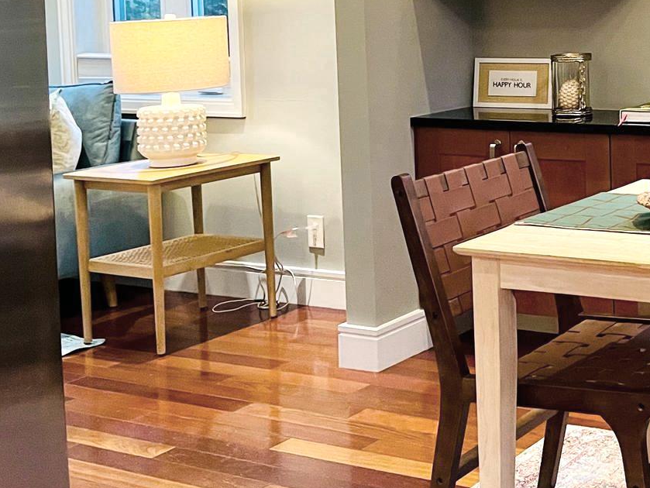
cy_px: 20
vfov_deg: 23.2
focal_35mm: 61
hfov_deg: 28.3
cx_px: 742
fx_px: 1146
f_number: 1.6
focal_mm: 5.1
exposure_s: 1/60
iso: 500
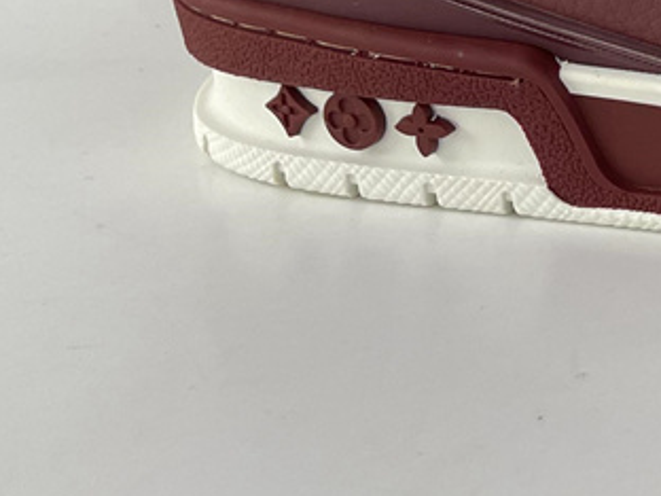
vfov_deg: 13.5
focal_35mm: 100
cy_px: -354
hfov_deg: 16.2
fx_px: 1910
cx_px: 1229
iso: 32
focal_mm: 4.2
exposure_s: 1/185
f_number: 1.6
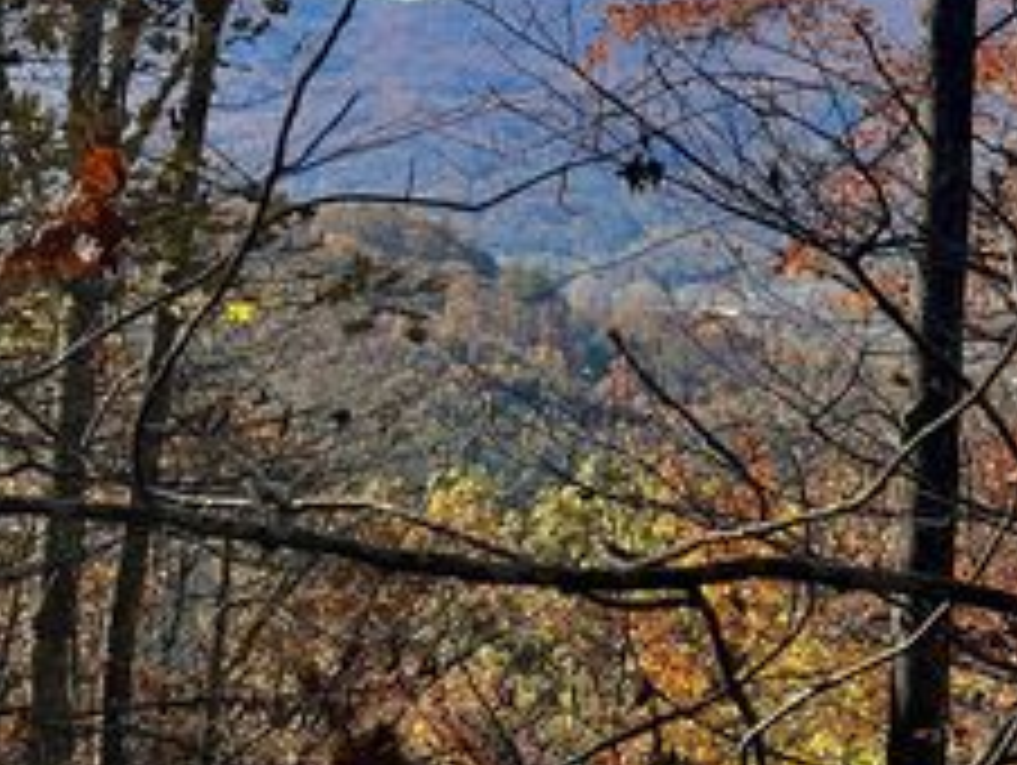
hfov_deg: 11.6
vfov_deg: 8.7
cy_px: 56
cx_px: 616
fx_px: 5000
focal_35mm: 170
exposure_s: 1/449
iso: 32
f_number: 2.8
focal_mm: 9
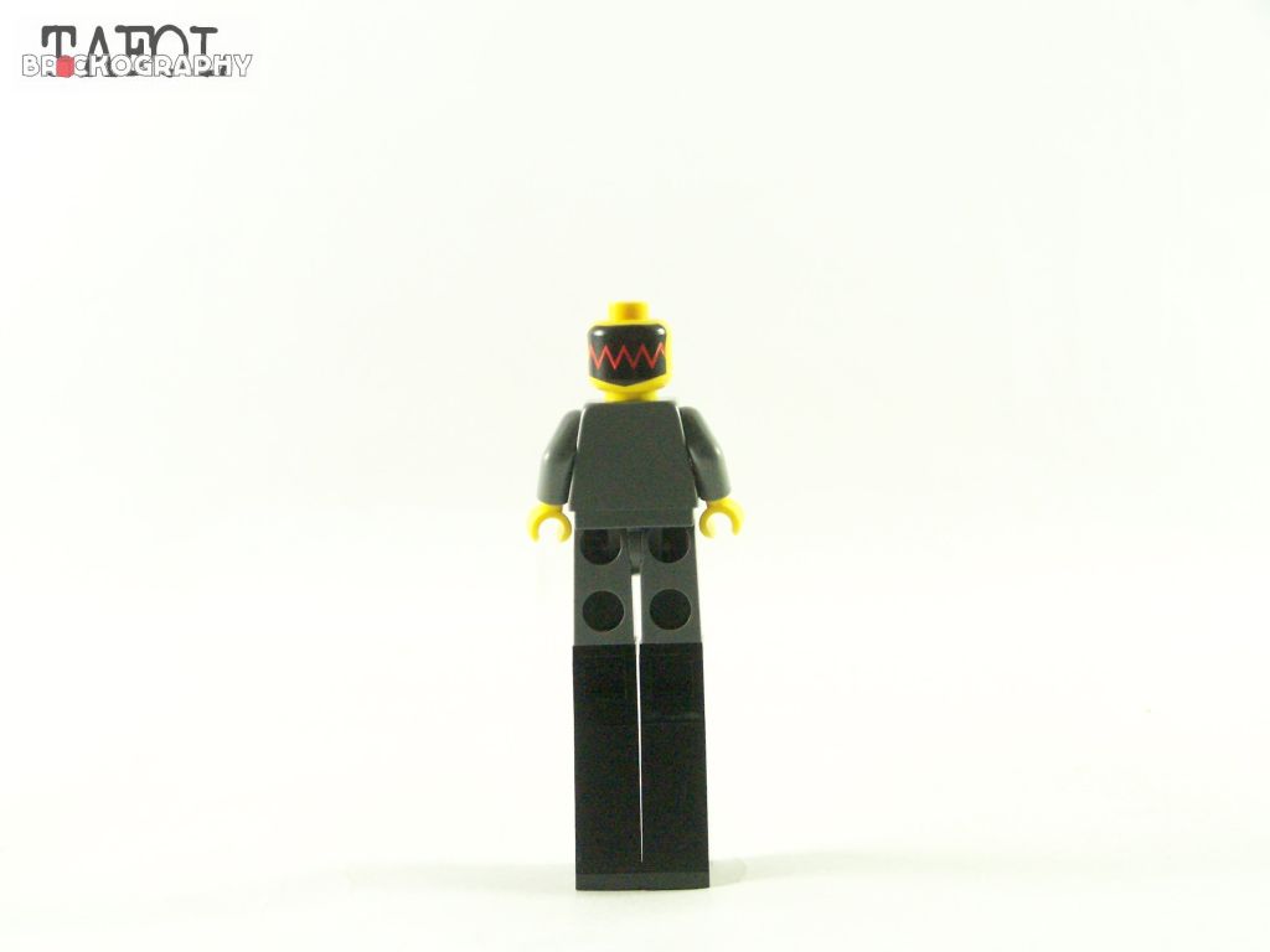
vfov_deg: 19.6
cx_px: 635
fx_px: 2752
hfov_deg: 26.0
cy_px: 476
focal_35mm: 75
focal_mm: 12.4
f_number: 3.6
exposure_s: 1/60
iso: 400
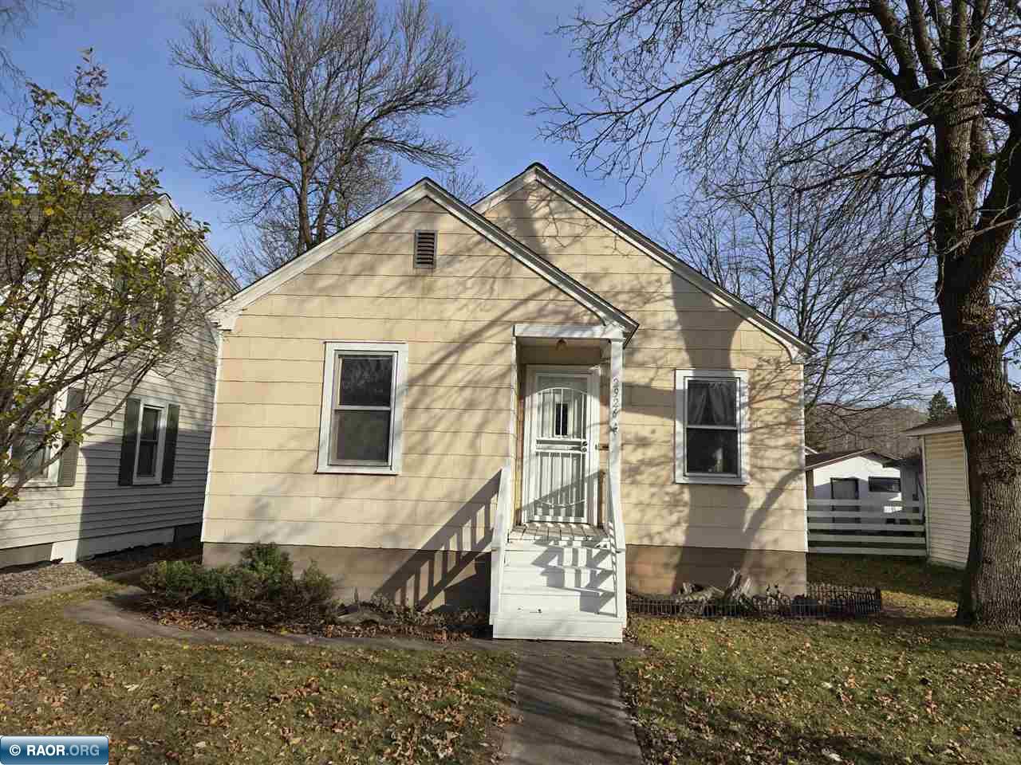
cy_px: 382
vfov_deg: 58.9
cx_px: 510
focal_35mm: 23
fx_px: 678
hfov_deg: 73.9
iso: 25
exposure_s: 1/1915
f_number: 1.8
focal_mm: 5.4
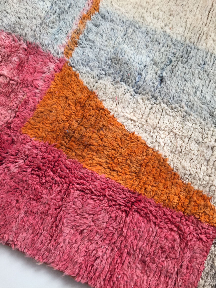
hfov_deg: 48.2
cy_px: 144
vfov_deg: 61.7
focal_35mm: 29
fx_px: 241
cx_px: 108
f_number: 2.2
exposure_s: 1/50
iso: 32
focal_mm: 4.15
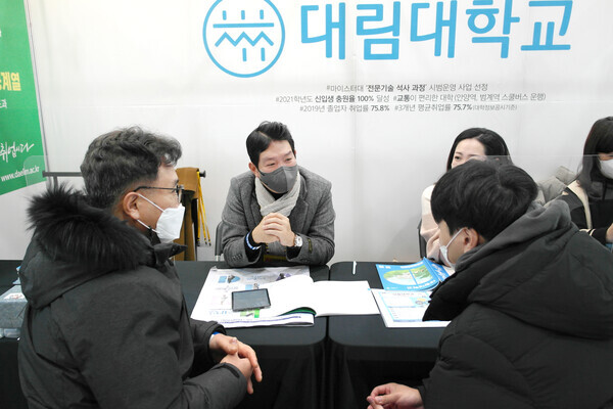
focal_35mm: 30
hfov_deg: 61.9
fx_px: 511
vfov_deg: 43.6
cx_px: 306
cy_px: 204
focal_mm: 20
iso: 400
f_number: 3.5
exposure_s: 1/80
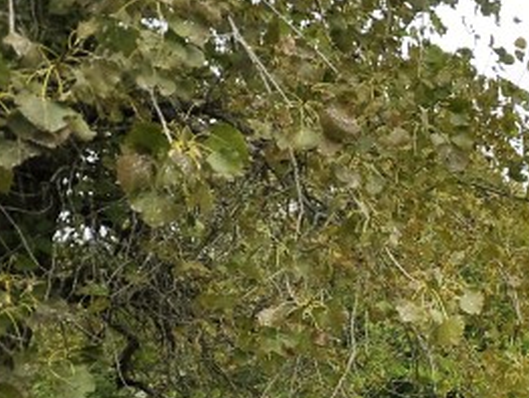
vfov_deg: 22.8
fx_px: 946
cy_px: 400
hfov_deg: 22.6
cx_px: 878
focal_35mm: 62
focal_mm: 11
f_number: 5
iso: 200
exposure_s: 1/100
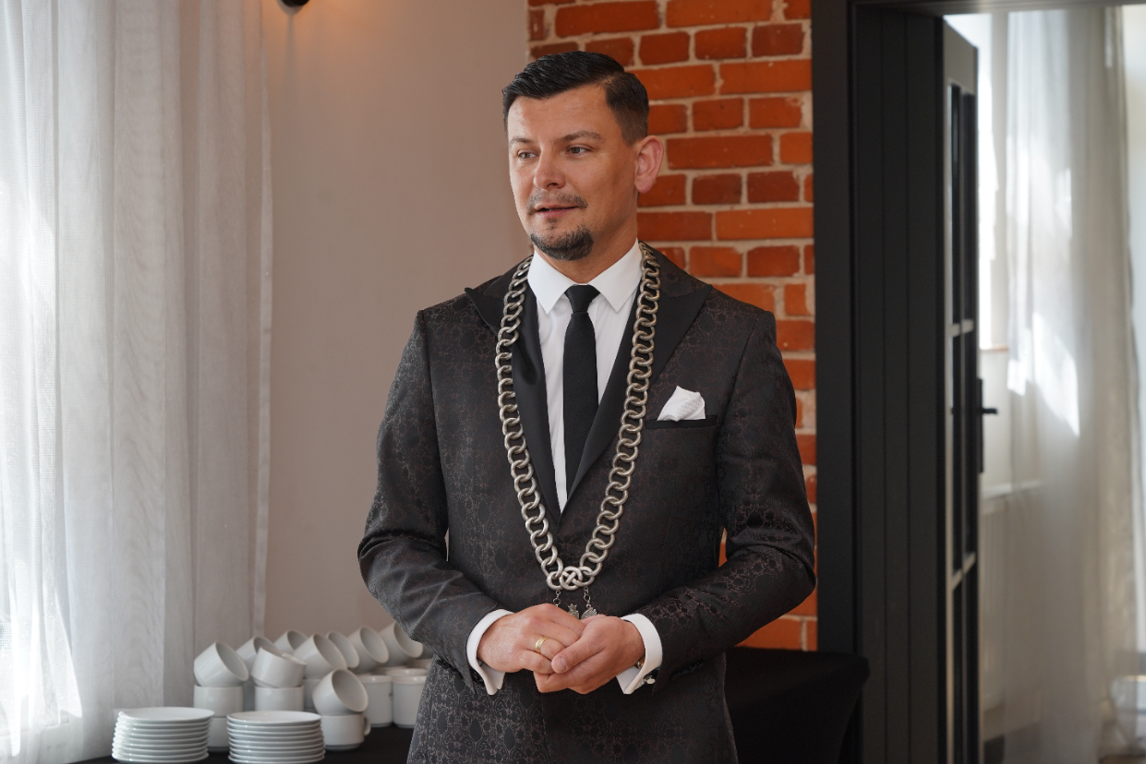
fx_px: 2802
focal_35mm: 88
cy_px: 385
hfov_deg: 23.1
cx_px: 549
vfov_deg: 15.5
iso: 320
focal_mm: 84
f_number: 7.1
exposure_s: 1/100
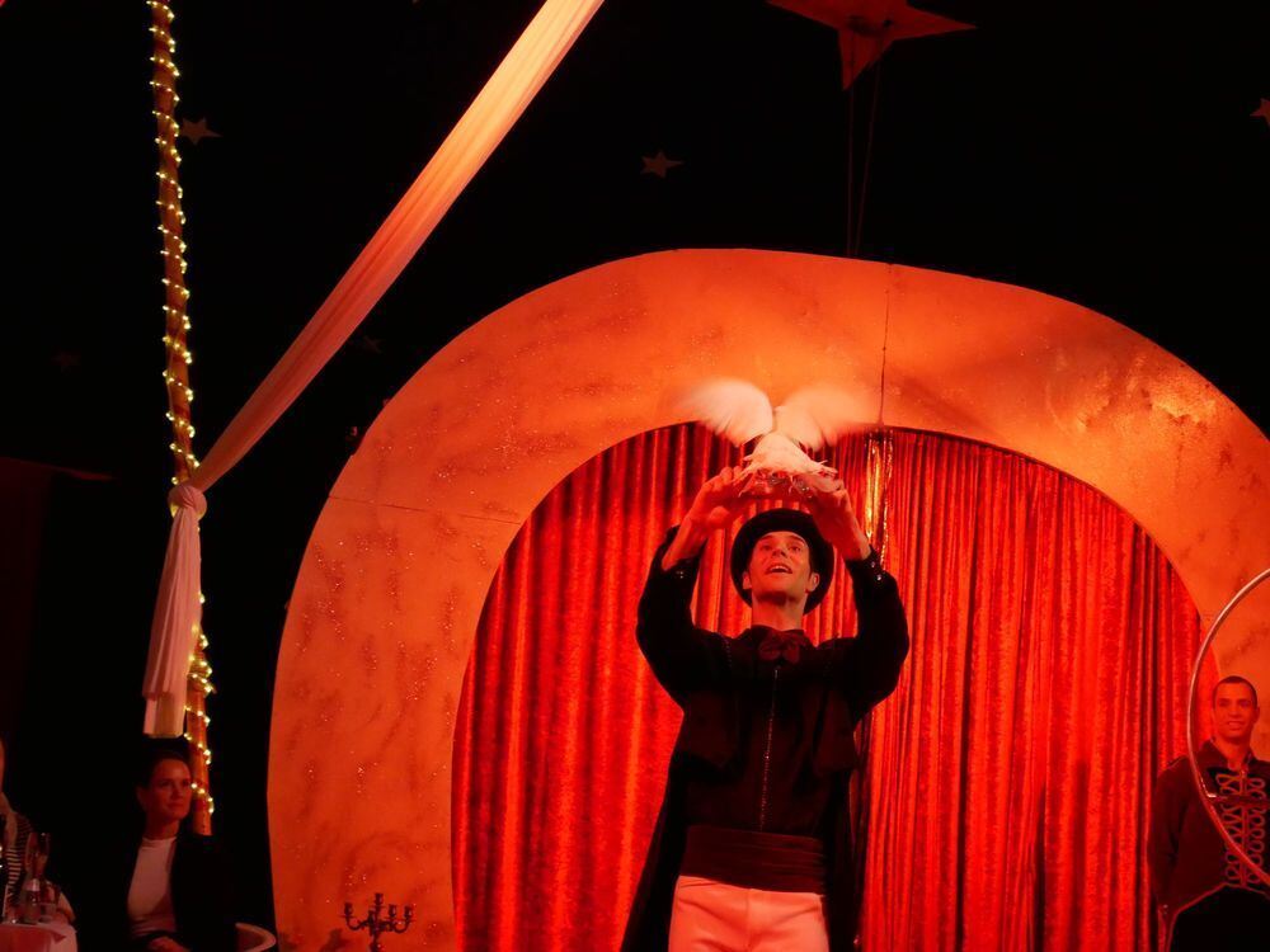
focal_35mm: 64
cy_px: 476
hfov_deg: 30.3
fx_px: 2348
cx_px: 635
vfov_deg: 22.9
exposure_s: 1/60
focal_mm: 32
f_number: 5.6
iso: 3200
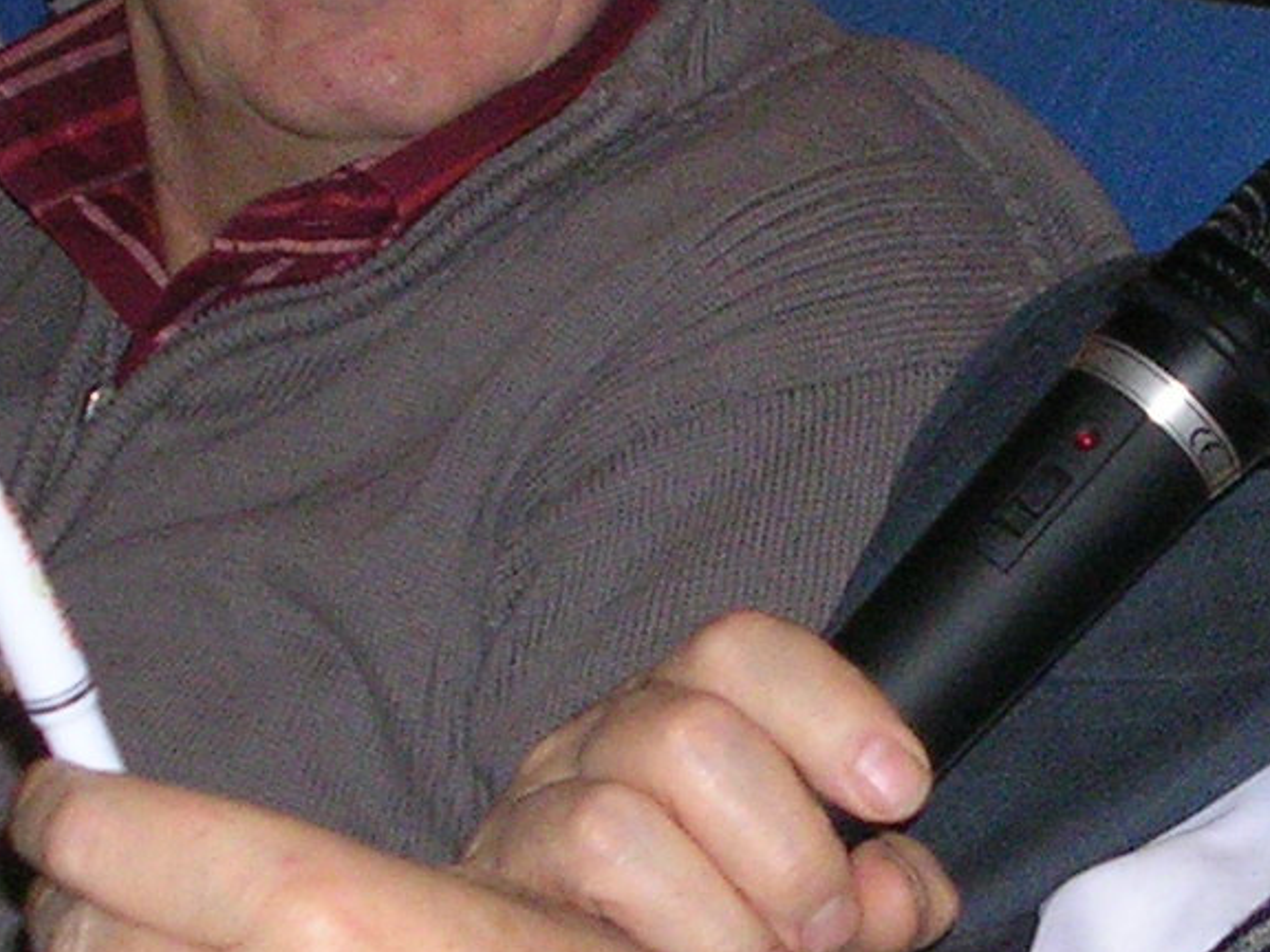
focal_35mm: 270
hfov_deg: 7.3
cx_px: 1252
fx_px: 9906
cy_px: 681
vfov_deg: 5.5
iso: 172
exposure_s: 1/60.1
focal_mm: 11.5
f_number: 3.9
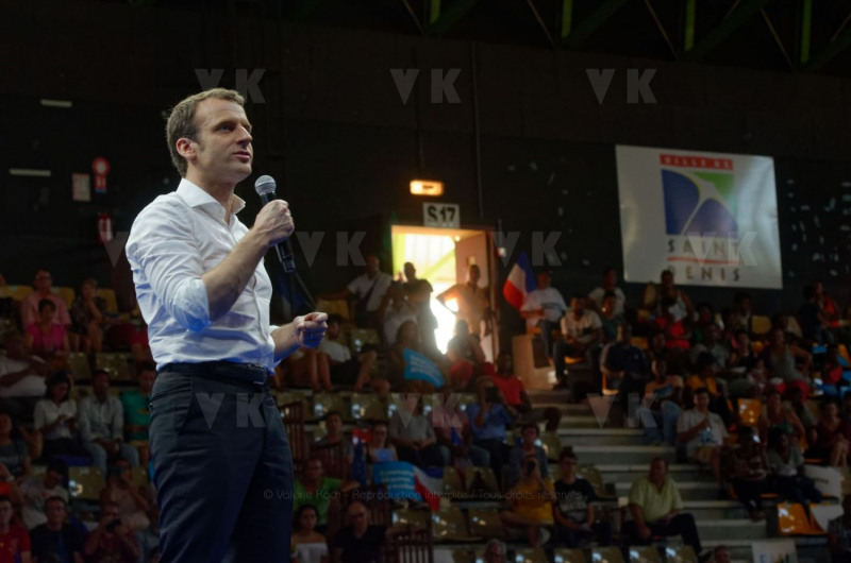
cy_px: 282
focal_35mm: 105
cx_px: 426
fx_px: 2477
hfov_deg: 19.5
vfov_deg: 13.0
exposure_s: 1/80
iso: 800
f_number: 5.6
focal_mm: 70
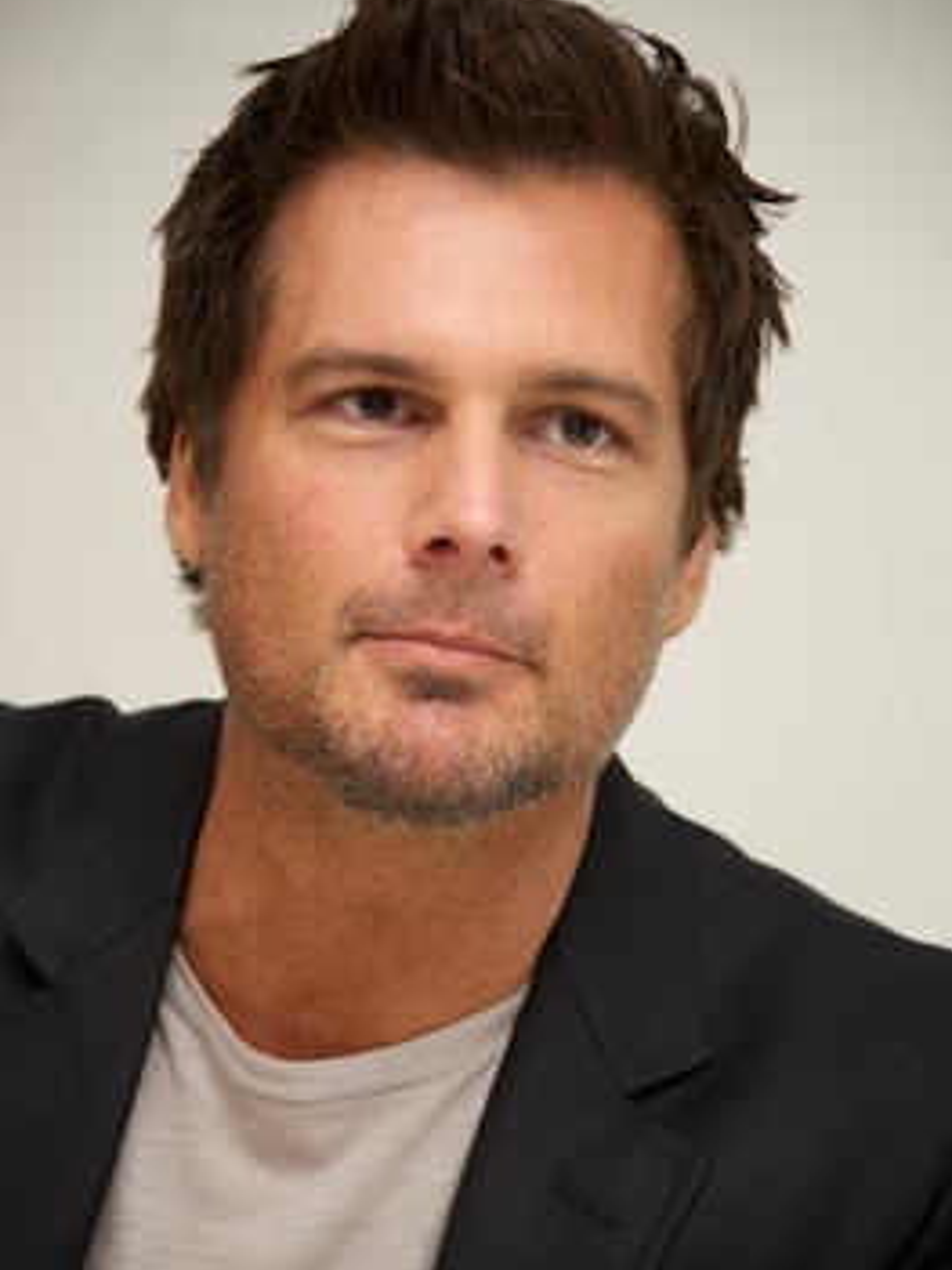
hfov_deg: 6.5
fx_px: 8439
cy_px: 666
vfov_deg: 8.6
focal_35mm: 230
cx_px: 478
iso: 640
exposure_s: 1/60
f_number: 5.6
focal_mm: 210
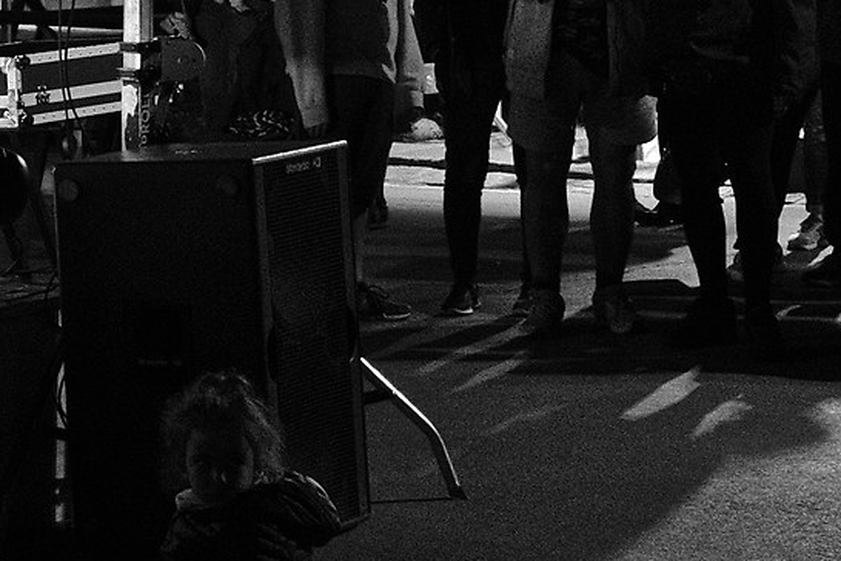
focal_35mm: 145
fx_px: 3387
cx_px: -374
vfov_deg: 9.4
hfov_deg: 13.4
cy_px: 11
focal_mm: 22.3
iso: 4000
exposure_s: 1/60
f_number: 3.2
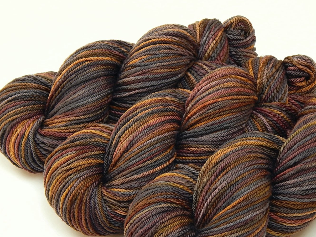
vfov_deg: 20.7
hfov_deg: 27.3
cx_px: 190
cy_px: 155
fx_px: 648
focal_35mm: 71
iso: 125
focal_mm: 8.6
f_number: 3.7
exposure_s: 1/15
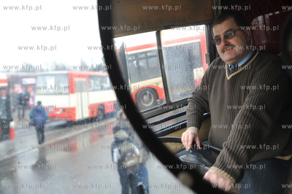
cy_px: 97
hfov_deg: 63.7
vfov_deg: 44.9
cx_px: 146
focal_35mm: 29
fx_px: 235
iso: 320
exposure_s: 1/80
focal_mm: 29
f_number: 6.3
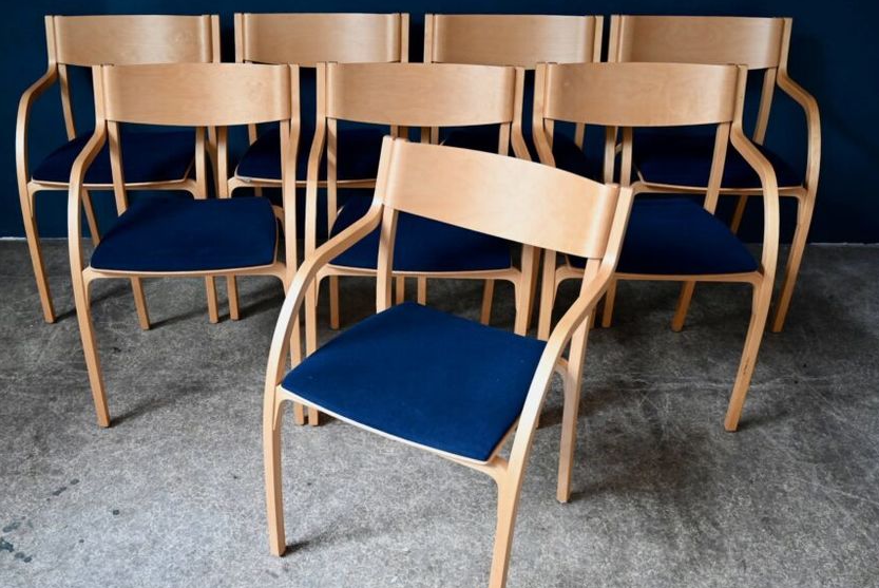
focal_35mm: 37
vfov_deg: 36.3
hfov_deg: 52.1
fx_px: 894
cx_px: 375
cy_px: 329
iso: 800
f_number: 4
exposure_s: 1/60
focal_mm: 30.5
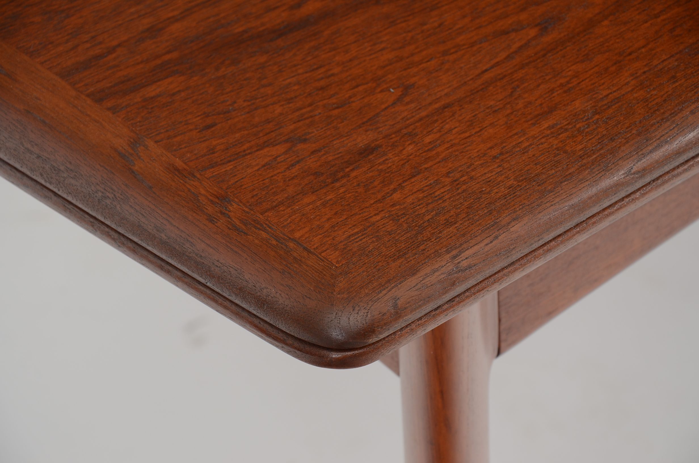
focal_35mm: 158
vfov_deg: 8.7
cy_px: 232
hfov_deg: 13.1
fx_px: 3052
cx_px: 350
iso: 200
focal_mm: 105
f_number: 7.1
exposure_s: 1/80
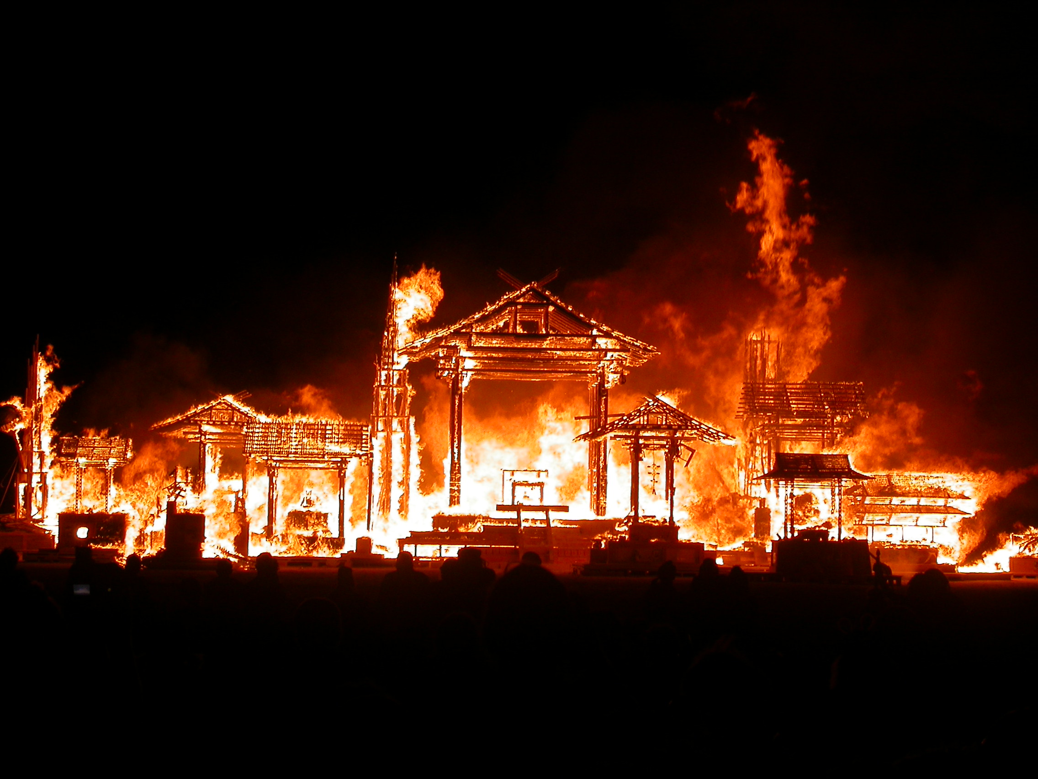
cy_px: 390
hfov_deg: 23.0
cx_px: 519
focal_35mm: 85
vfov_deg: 17.4
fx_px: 2549
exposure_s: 1/238
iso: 100
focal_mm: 17.7
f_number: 4.1
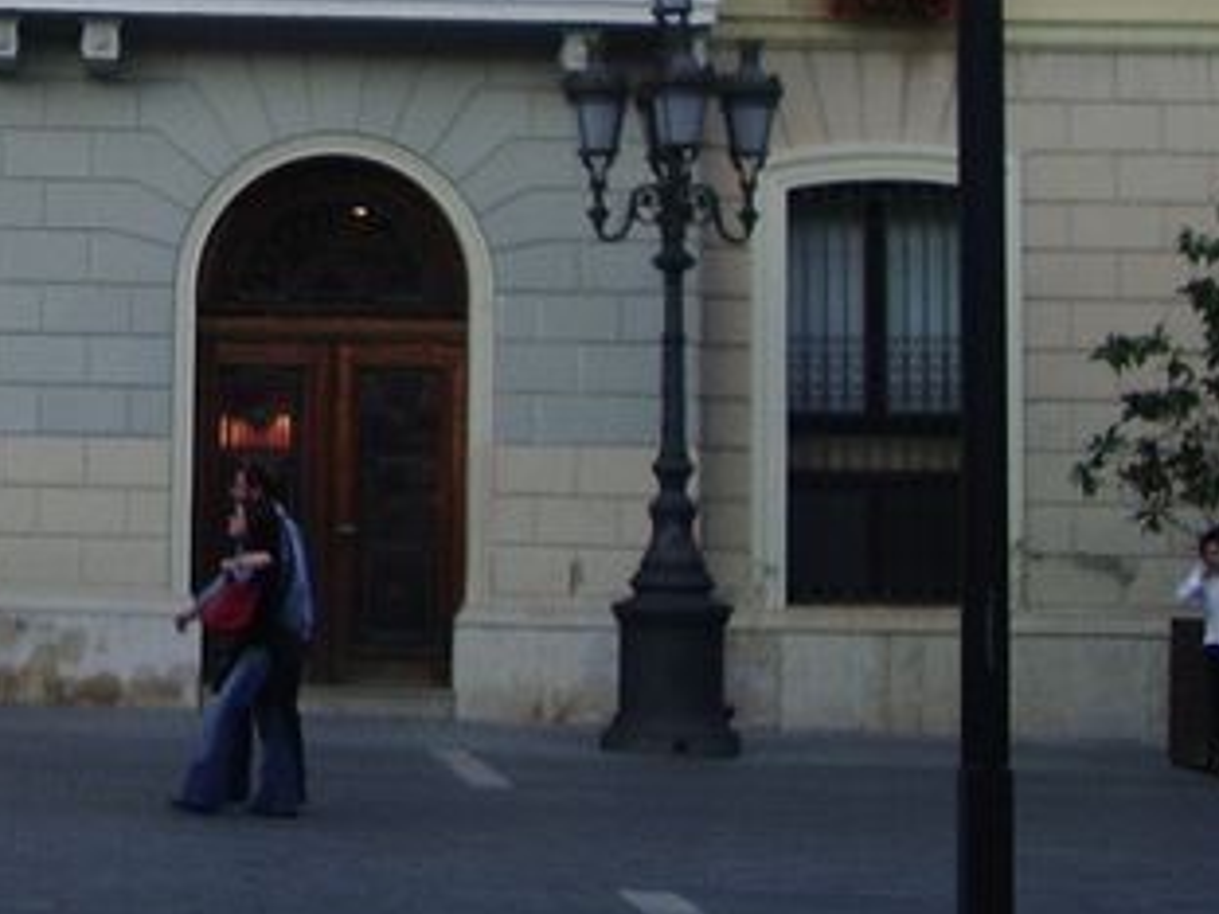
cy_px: -418
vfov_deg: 12.3
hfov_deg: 16.5
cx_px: -172
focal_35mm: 115
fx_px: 4050
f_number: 2.6
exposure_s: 1/100
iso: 50
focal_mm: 5.8
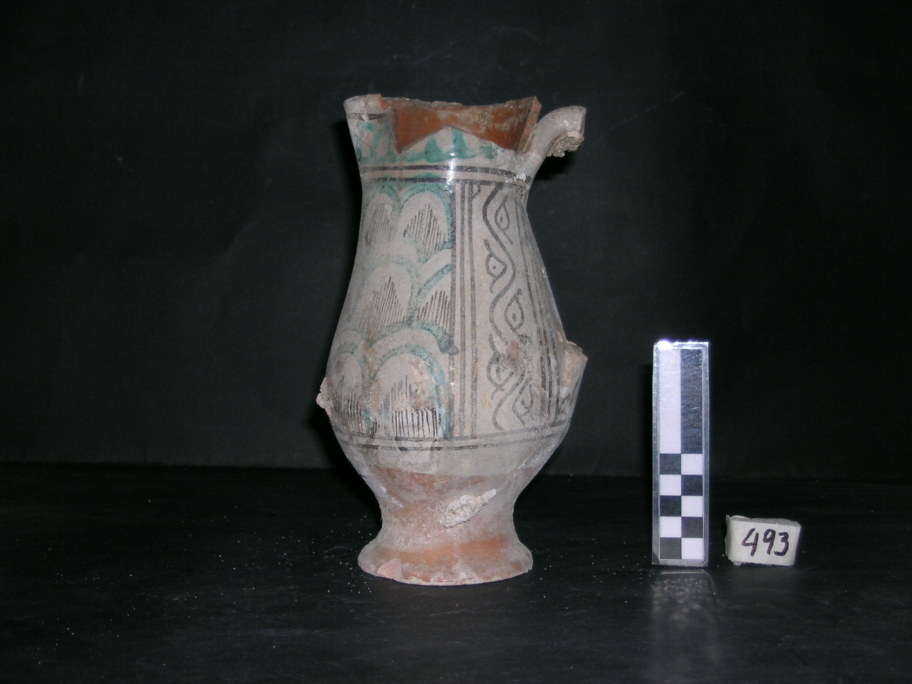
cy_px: 342
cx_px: 456
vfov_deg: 29.1
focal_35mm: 50
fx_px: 1317
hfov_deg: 38.2
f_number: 3.4
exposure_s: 1/60.1
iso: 50
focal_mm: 10.3
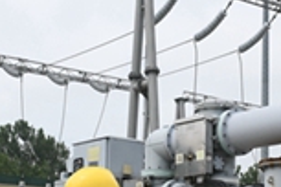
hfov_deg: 21.3
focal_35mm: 95
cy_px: 248
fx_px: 741
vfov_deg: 13.8
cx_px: 197
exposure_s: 1/1600
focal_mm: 29
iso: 250
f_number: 5
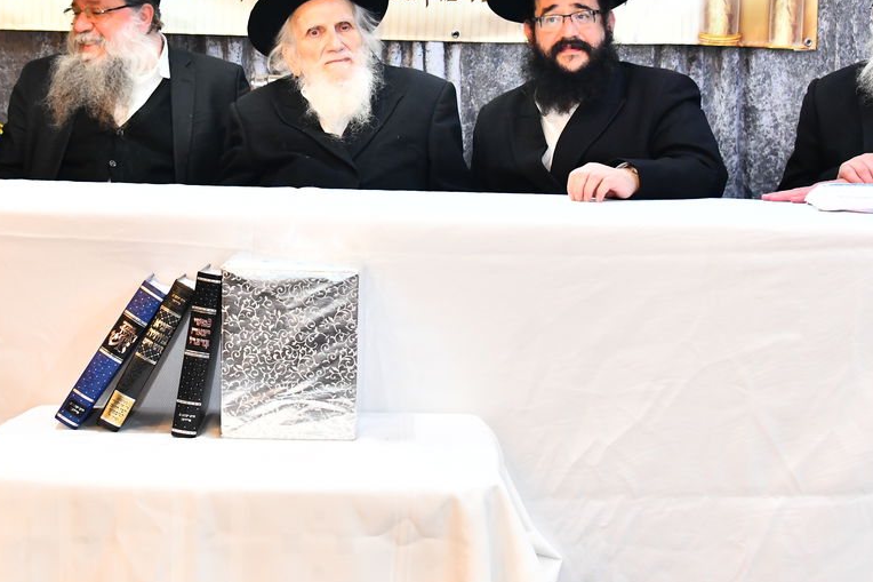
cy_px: 117
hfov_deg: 30.4
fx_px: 1600
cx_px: 347
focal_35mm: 66
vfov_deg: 20.4
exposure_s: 1/125
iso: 3200
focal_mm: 36
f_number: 5.6
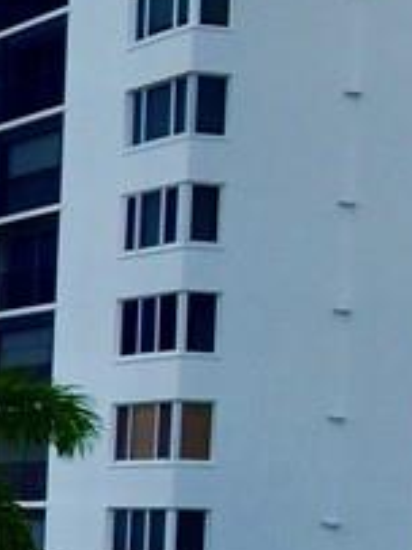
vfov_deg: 19.0
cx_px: -903
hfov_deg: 10.0
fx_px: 1604
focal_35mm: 101
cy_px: 526
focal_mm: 3.61
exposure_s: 1/752
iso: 100
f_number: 2.8
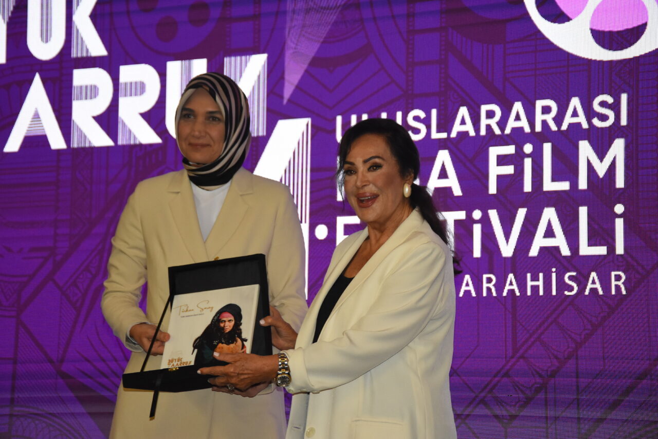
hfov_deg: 26.0
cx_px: 329
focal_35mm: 78
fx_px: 1425
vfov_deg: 17.5
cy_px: 220
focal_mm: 52
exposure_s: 1/250
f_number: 5
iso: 1600
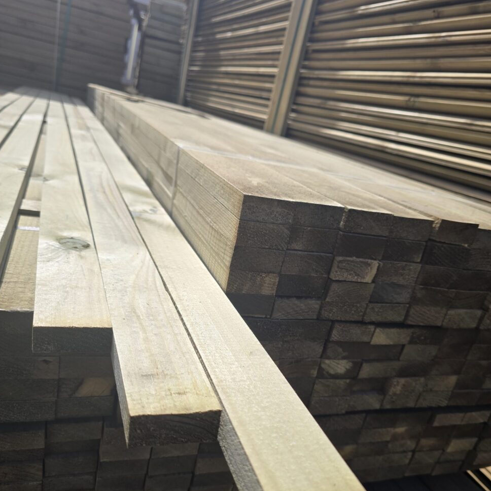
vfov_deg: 56.7
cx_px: 250
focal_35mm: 28
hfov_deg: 57.3
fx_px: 449
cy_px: 303
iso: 12
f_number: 1.7
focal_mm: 6.3
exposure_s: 1/1154
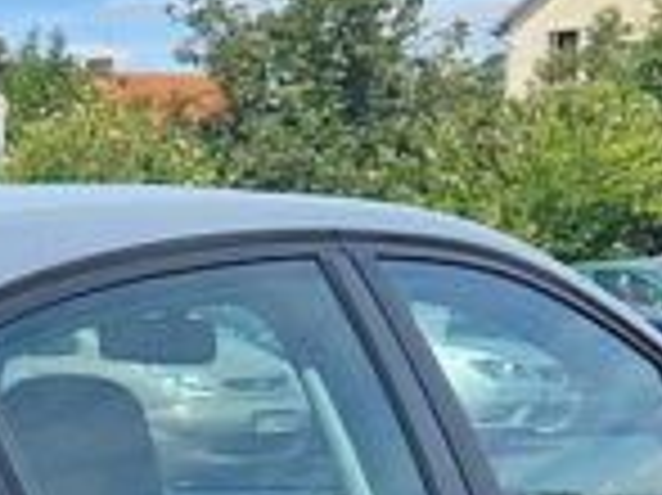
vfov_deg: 11.1
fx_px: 2389
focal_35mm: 125
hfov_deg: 14.7
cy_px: 860
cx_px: -338
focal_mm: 5.4
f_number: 1.8
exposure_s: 1/1252
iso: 50
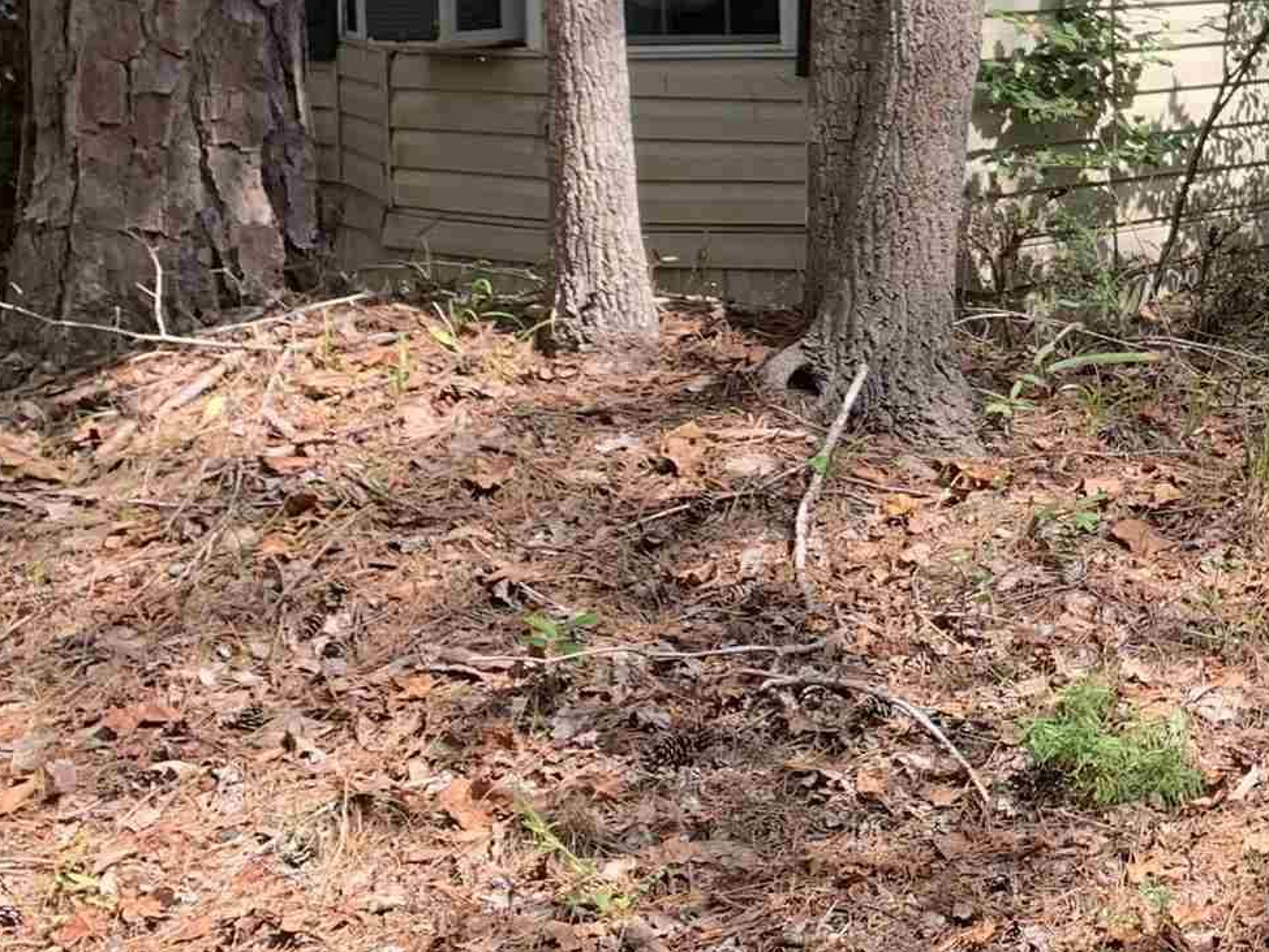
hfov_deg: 20.2
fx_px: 3007
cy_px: -85
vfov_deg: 17.4
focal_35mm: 82
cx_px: 1952
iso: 25
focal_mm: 4.25
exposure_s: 1/391
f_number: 1.8
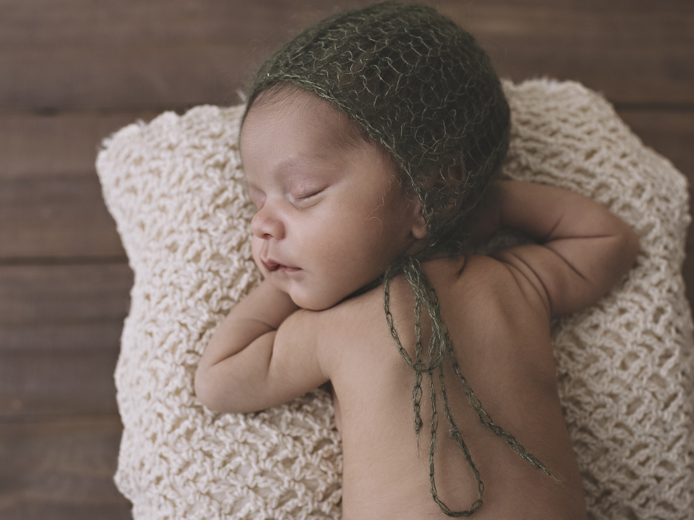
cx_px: 390
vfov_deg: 36.8
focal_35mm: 39
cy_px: 255
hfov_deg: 47.8
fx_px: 782
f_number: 4
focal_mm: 35
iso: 500
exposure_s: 1/200
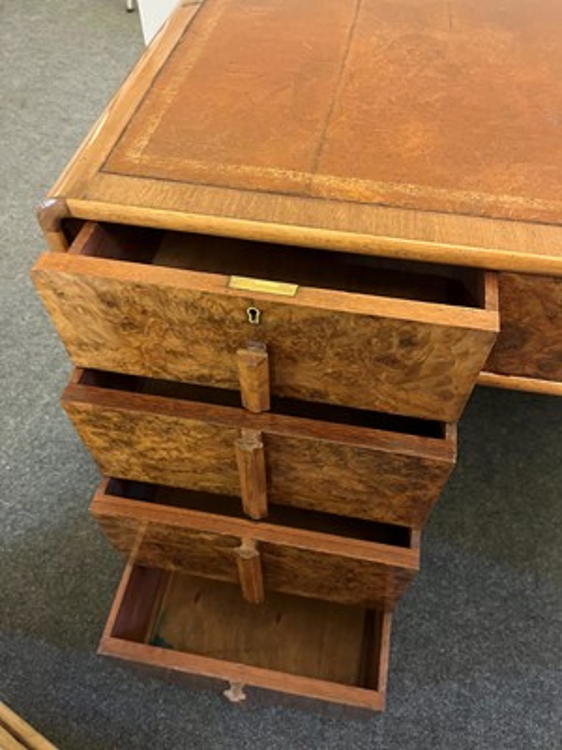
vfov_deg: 67.3
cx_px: 281
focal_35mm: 26
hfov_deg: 53.1
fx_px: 563
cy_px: 375
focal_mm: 5.1
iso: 640
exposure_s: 1/25
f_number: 1.6
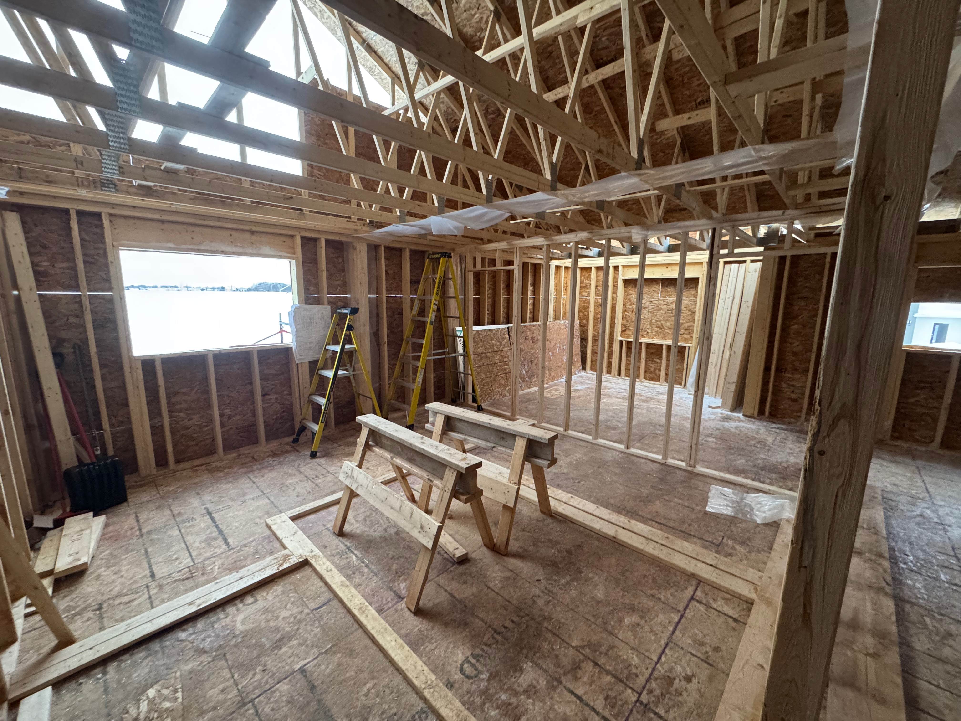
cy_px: 360
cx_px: 480
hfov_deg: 102.1
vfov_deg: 85.7
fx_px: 389
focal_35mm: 14
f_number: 2.2
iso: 800
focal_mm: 2.22
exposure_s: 1/60
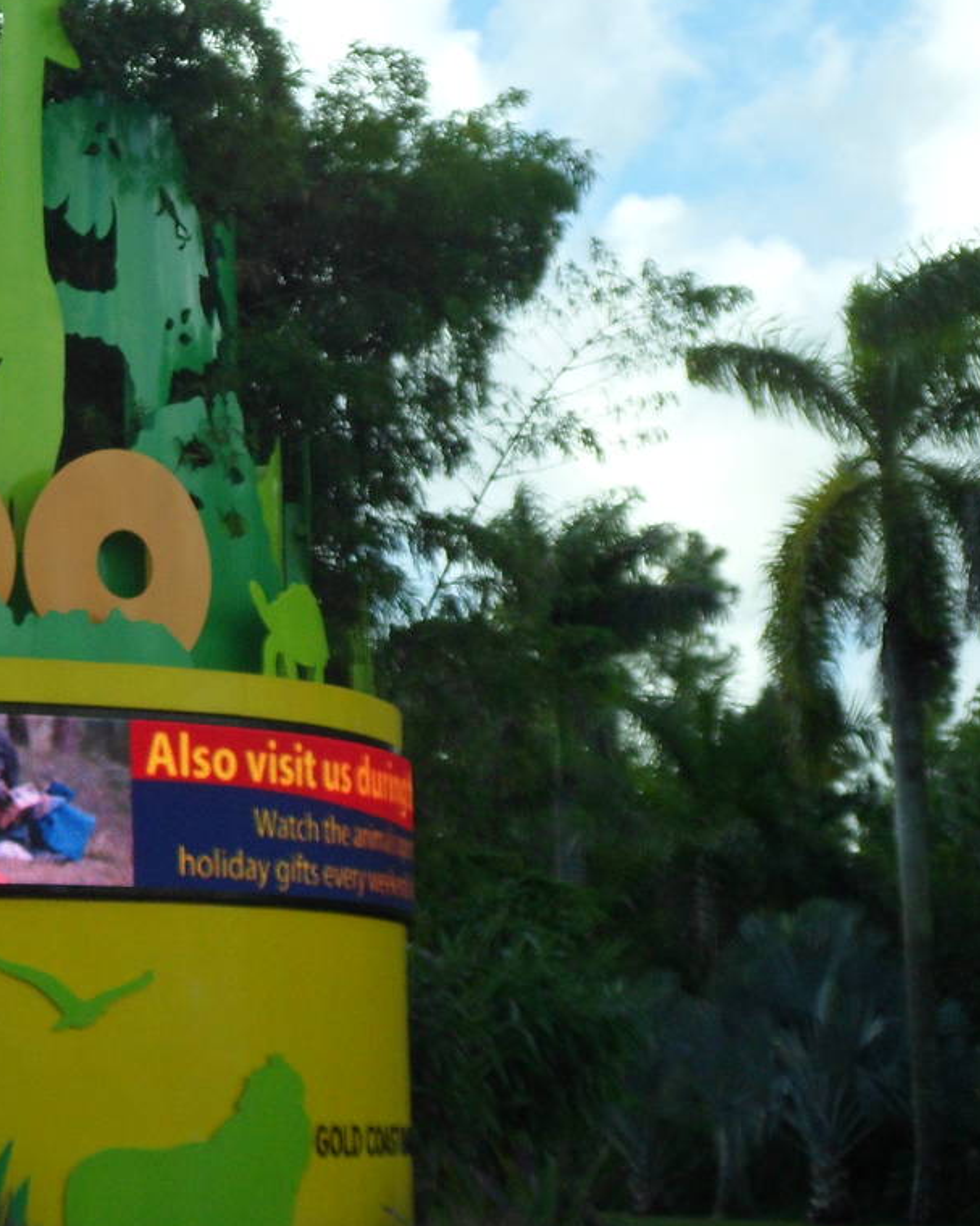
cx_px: -189
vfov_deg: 17.9
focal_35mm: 107
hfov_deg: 14.0
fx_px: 3880
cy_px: 533
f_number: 4.3
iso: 80
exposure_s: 1/90
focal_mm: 8.1
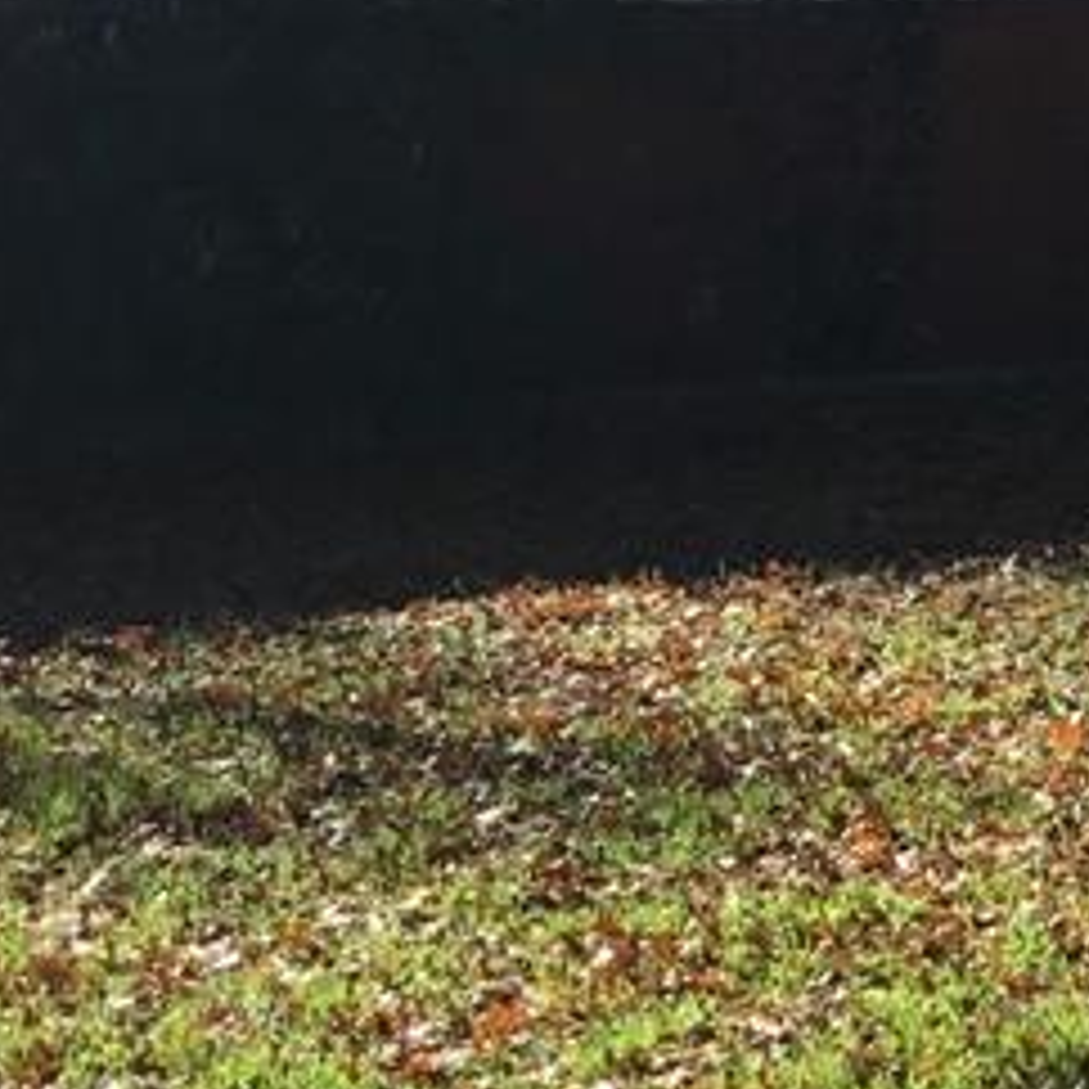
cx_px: 1552
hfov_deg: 14.2
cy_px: 180
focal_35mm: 116
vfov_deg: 14.9
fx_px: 4129
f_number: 2.4
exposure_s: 1/876
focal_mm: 3.3
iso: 25
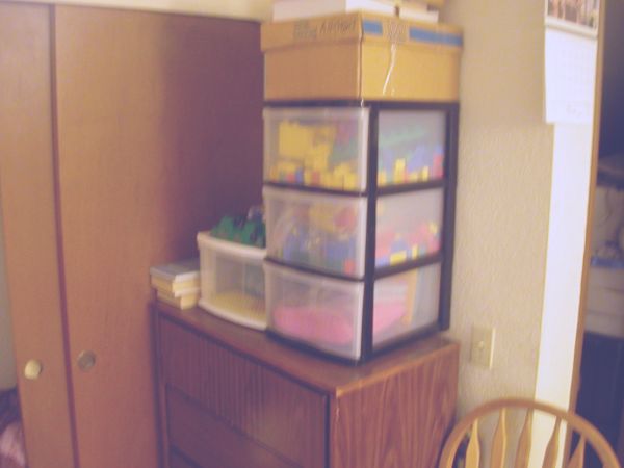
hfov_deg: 50.1
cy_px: 234
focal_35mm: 37
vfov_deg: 38.7
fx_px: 667
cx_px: 312
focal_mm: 5.6
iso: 200
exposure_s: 1
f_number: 2.7
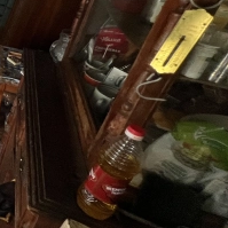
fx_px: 268
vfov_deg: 43.2
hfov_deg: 27.9
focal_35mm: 36
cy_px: 36
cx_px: -124
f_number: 1.8
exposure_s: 1/60
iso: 250
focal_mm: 1.57
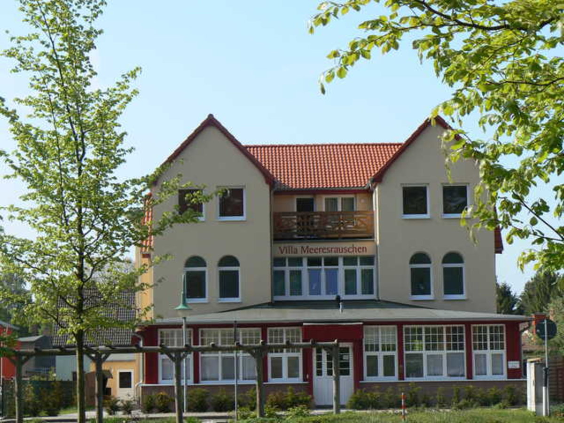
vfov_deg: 14.5
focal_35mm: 102
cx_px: 282
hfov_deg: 19.3
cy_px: 212
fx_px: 1662
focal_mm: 16.9
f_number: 5.6
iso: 80
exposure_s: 1/500
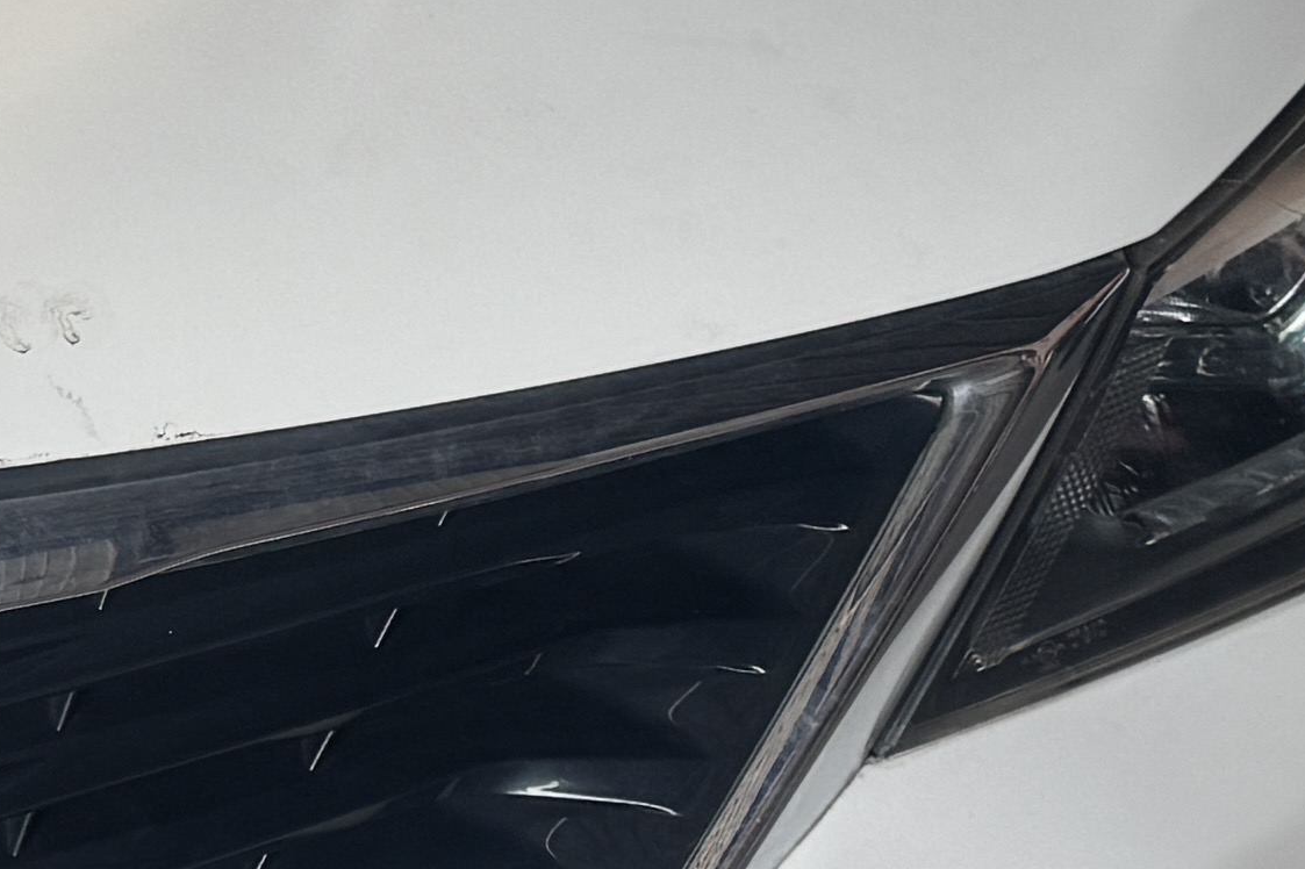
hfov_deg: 15.5
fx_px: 4602
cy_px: 179
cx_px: -306
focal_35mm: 127
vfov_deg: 10.8
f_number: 1.78
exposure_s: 1/121
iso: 80
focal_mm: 6.76
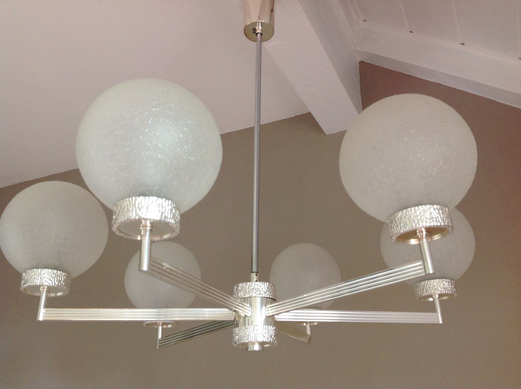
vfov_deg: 40.6
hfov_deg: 52.7
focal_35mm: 35
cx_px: 260
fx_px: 526
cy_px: 194
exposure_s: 1/15
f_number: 2.4
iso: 80
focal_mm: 4.28
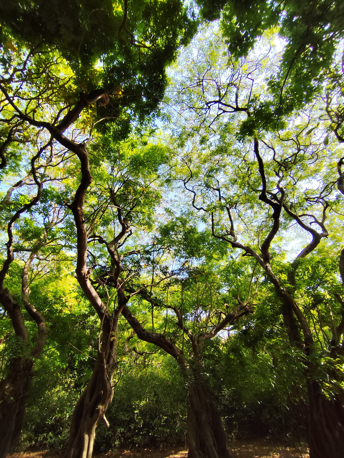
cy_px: 229
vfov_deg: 94.5
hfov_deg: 78.2
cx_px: 172
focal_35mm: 16
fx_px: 212
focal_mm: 1.65
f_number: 2.2
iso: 50
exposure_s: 1/630
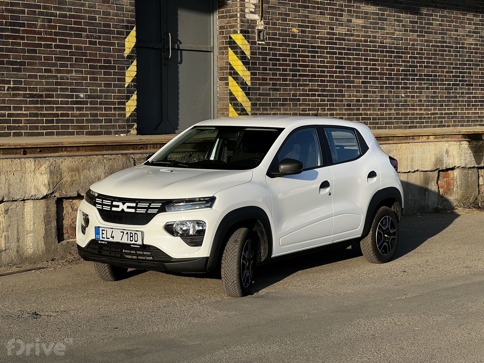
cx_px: 242
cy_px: 182
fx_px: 1077
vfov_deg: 19.1
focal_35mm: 77
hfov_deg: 25.3
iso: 32
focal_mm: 9
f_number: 2.8
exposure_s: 1/334
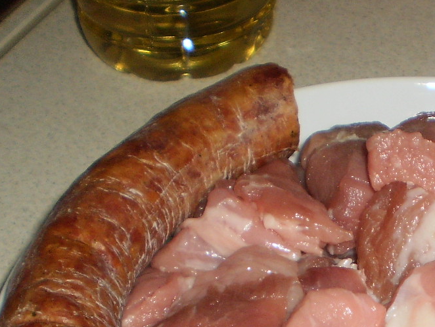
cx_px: 446
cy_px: 378
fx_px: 1094
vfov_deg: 16.4
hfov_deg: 21.6
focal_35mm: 87
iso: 125
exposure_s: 1/30
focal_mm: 6.3
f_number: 3.1
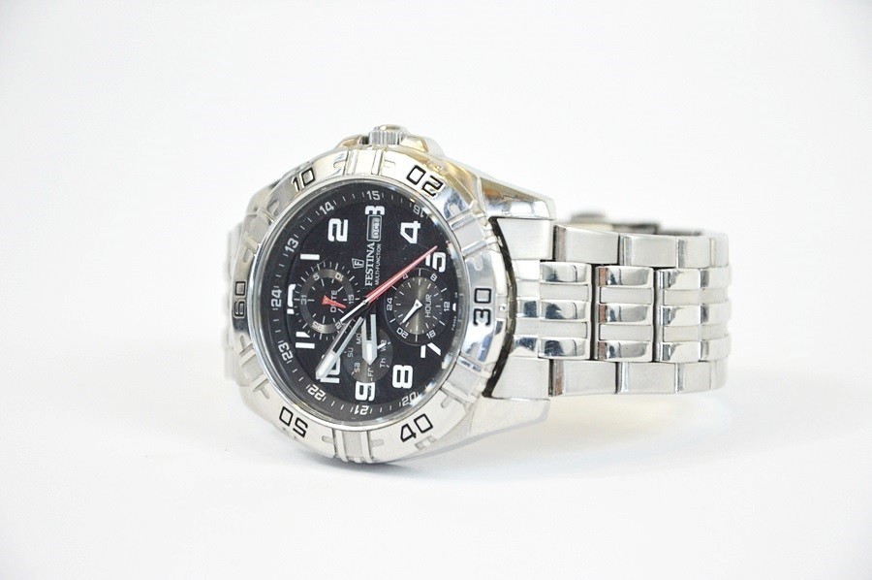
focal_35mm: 147
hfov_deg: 14.0
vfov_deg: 9.3
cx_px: 436
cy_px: 290
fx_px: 3557
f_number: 5.6
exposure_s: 1/200
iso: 1600
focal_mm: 98
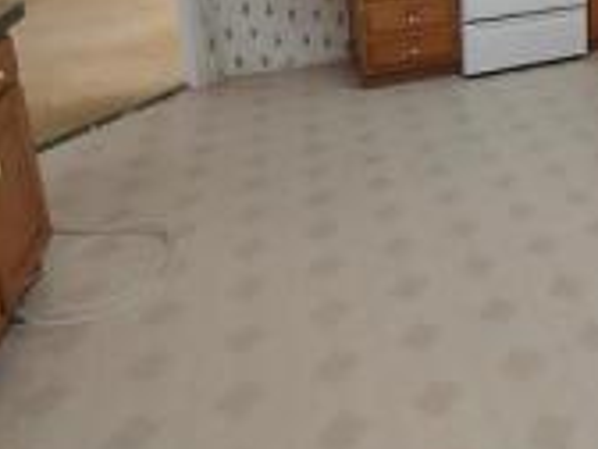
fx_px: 656
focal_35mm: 38
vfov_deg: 32.7
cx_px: 623
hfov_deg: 41.3
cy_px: -53
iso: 366
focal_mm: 2.13
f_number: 2.2
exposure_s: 1/60
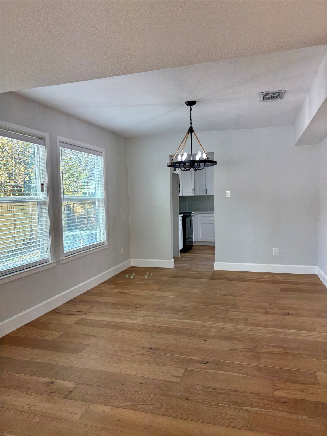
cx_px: 164
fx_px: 327
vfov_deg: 67.3
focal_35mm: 26
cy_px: 218
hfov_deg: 53.1
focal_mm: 5.96
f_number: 1.6
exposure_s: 1/177
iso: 64
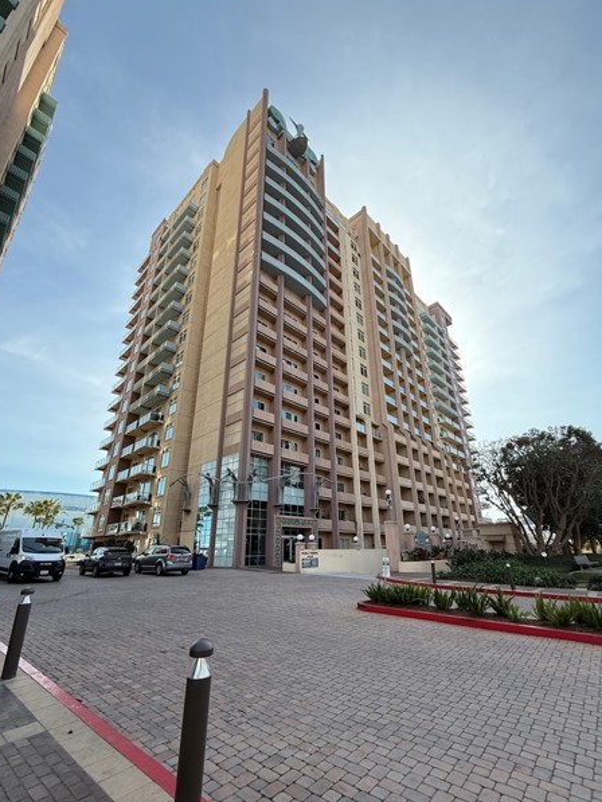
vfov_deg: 98.1
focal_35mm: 15
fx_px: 348
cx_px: 305
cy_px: 419
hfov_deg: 81.8
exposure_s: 1/596
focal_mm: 2.22
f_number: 2.2
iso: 64
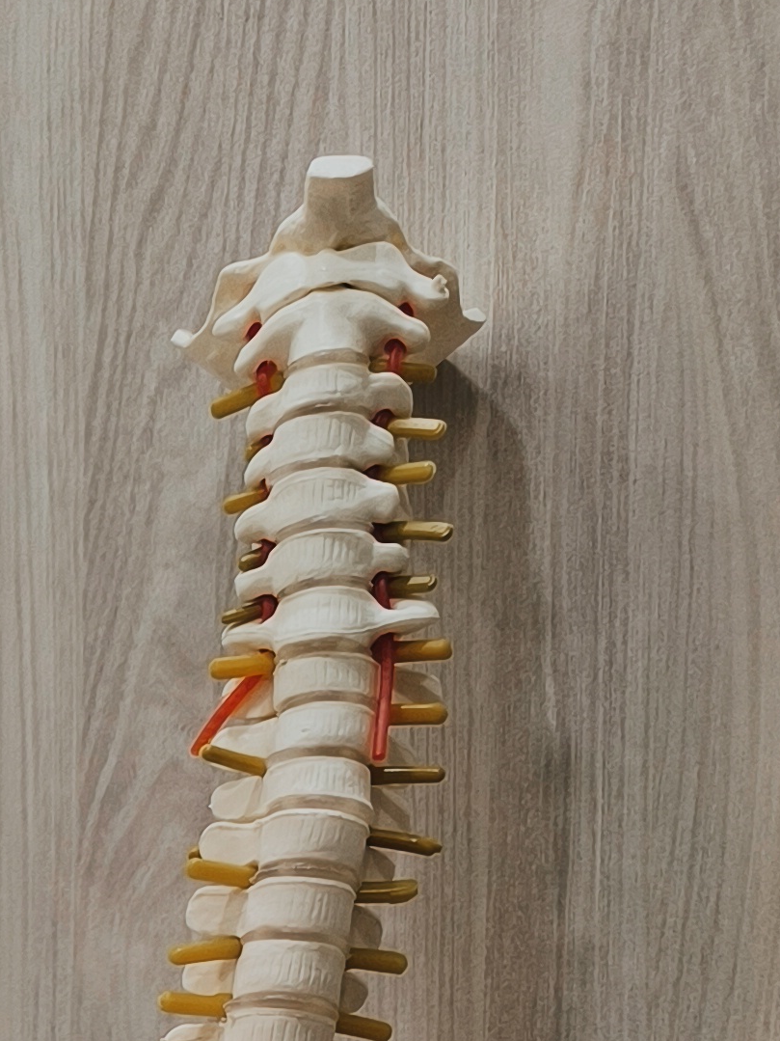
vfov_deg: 19.5
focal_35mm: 87
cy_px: 1569
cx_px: -494
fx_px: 2614
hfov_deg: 15.3
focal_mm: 6.14
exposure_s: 1/100
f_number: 1.65
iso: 320
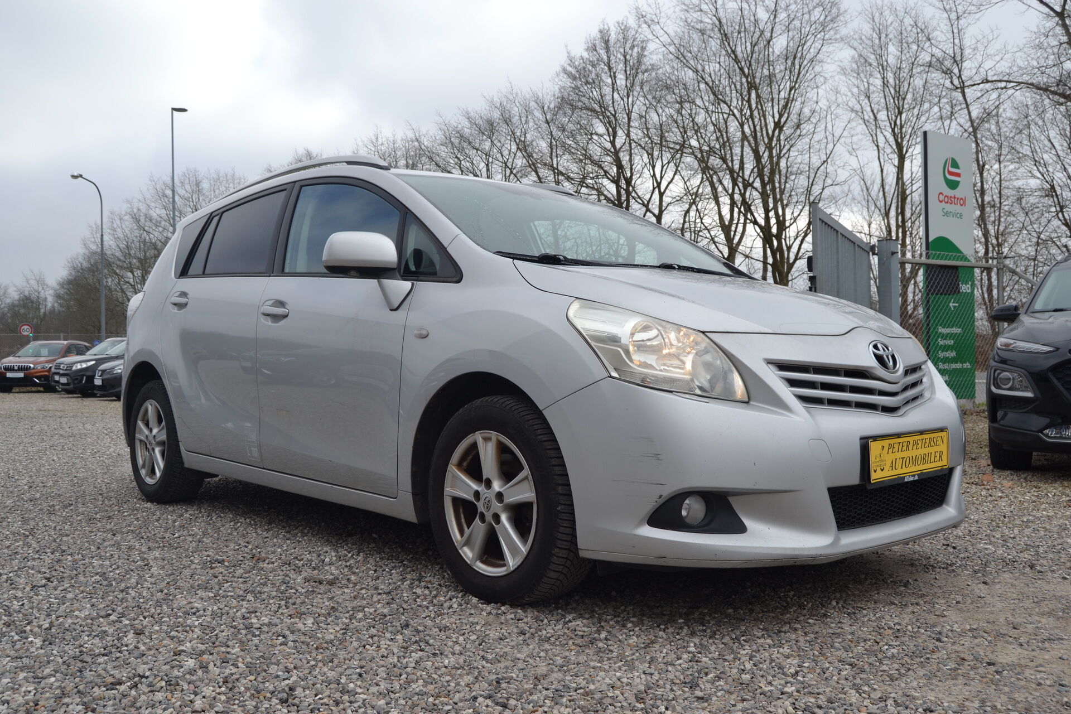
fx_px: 892
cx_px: 536
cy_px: 357
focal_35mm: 30
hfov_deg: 61.9
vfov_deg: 43.6
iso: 100
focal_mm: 20
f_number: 8
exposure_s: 1/250
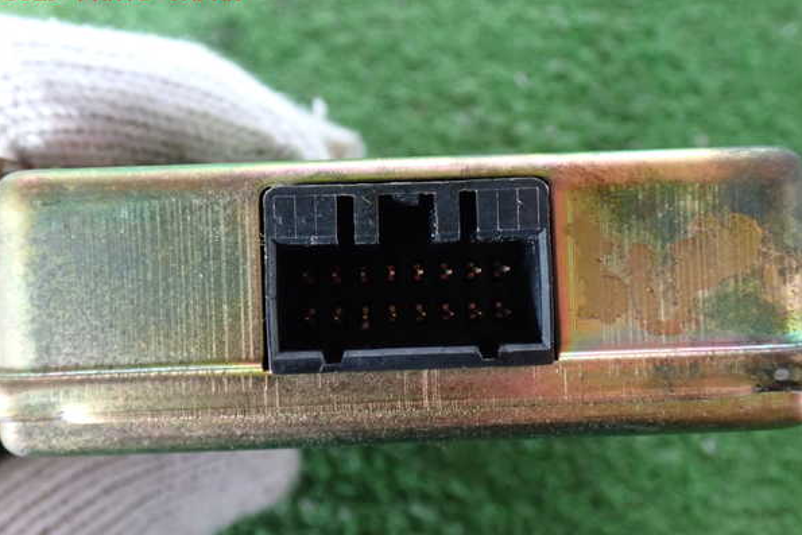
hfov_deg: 45.4
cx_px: 400
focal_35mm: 43
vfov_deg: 31.2
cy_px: 278
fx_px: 958
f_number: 2.8
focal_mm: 7.31
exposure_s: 1/10
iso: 800
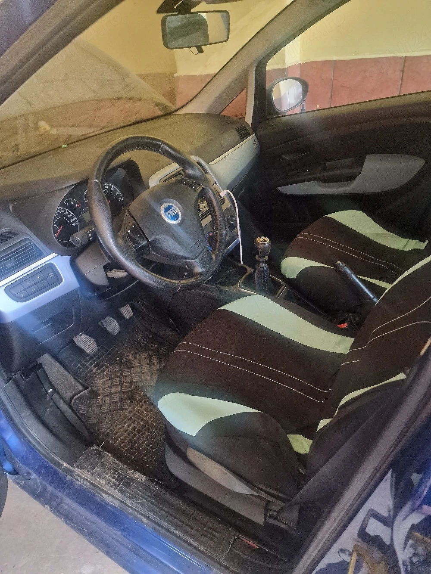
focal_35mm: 23
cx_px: 216
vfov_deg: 73.9
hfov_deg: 58.9
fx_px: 382
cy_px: 287
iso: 1000
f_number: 1.8
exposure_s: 1/25
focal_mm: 6.4
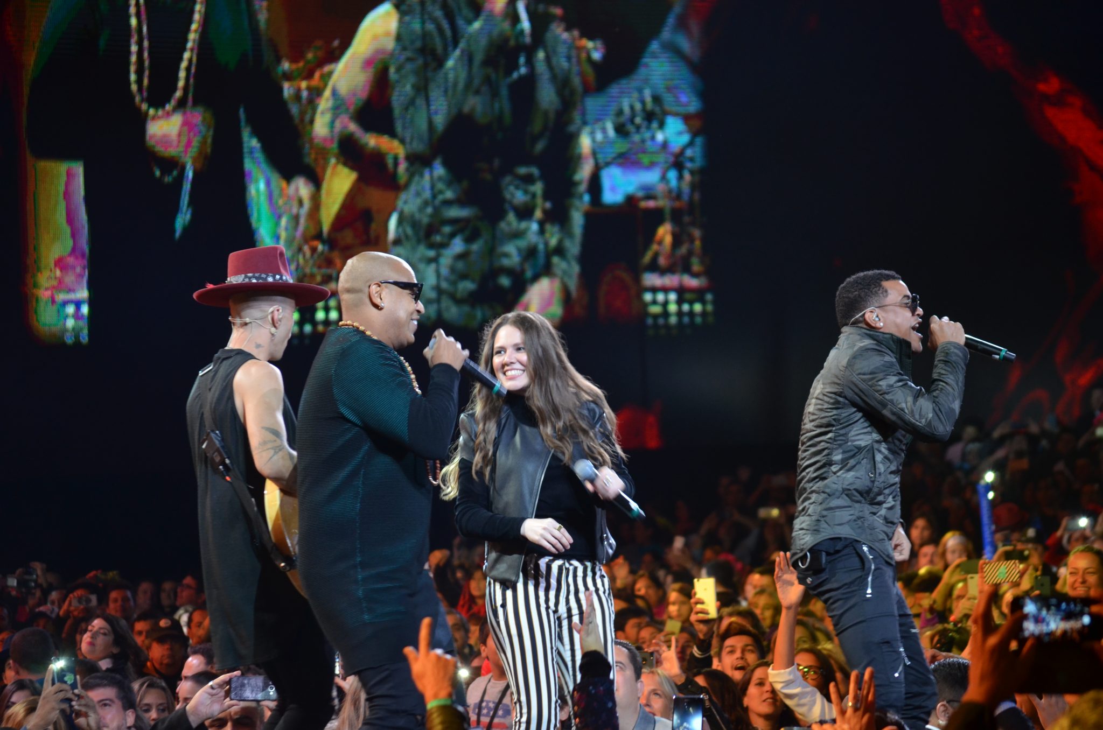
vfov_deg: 7.3
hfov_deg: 11.0
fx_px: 5732
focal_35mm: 188
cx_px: 552
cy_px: 365
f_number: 4.8
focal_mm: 125
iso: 800
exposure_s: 1/125
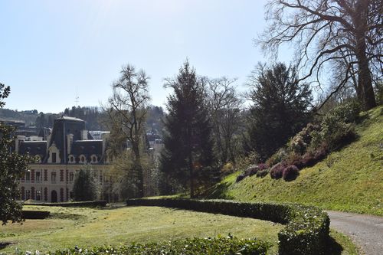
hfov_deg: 53.1
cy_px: 128
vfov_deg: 36.8
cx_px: 192
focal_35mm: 36
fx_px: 383
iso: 100
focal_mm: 24
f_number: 11
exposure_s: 1/200
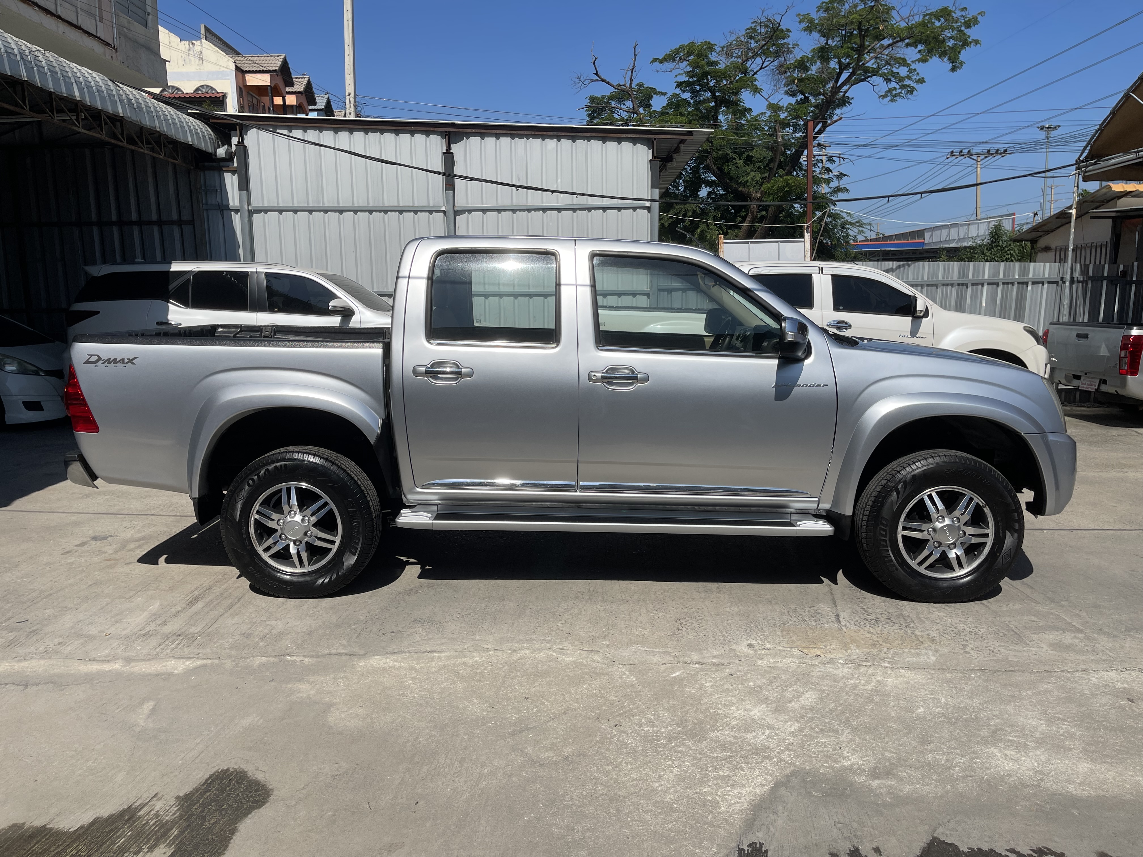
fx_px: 825
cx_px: 572
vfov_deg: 54.9
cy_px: 428
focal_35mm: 25
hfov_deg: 69.4
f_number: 1.6
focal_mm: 5.1
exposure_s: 1/6993
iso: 32
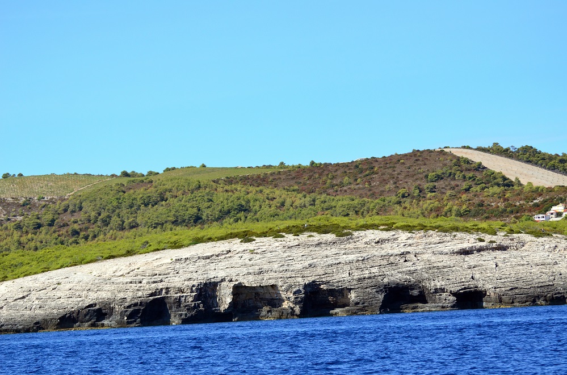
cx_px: 284
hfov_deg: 14.0
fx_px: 2310
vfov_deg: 9.3
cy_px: 188
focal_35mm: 147
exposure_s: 1/4000
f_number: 4.5
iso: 640
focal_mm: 98
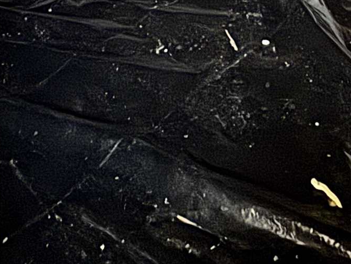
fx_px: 649
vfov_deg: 15.5
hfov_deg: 30.2
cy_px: -328
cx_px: 193
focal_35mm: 64
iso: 1250
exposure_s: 1/11
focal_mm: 2.22
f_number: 2.2
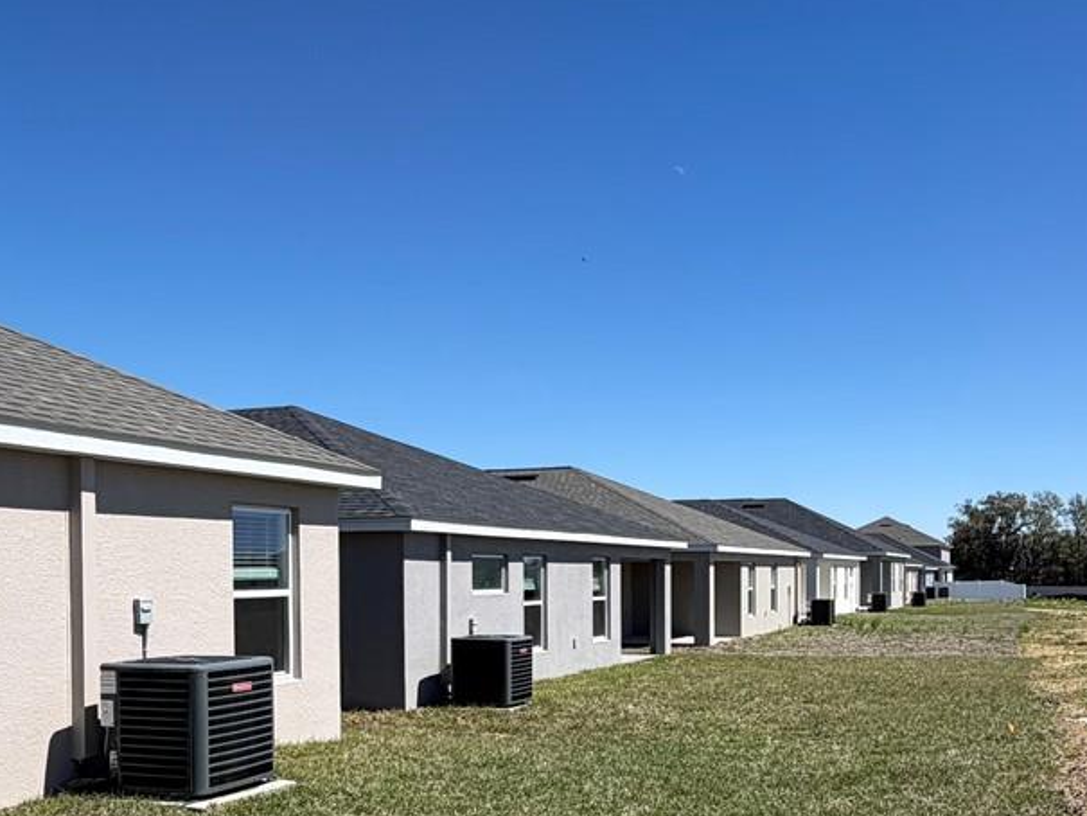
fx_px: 1162
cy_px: 606
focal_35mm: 37
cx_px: 625
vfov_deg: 37.8
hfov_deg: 50.0
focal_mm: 2.22
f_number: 2.2
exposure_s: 1/1001
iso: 20
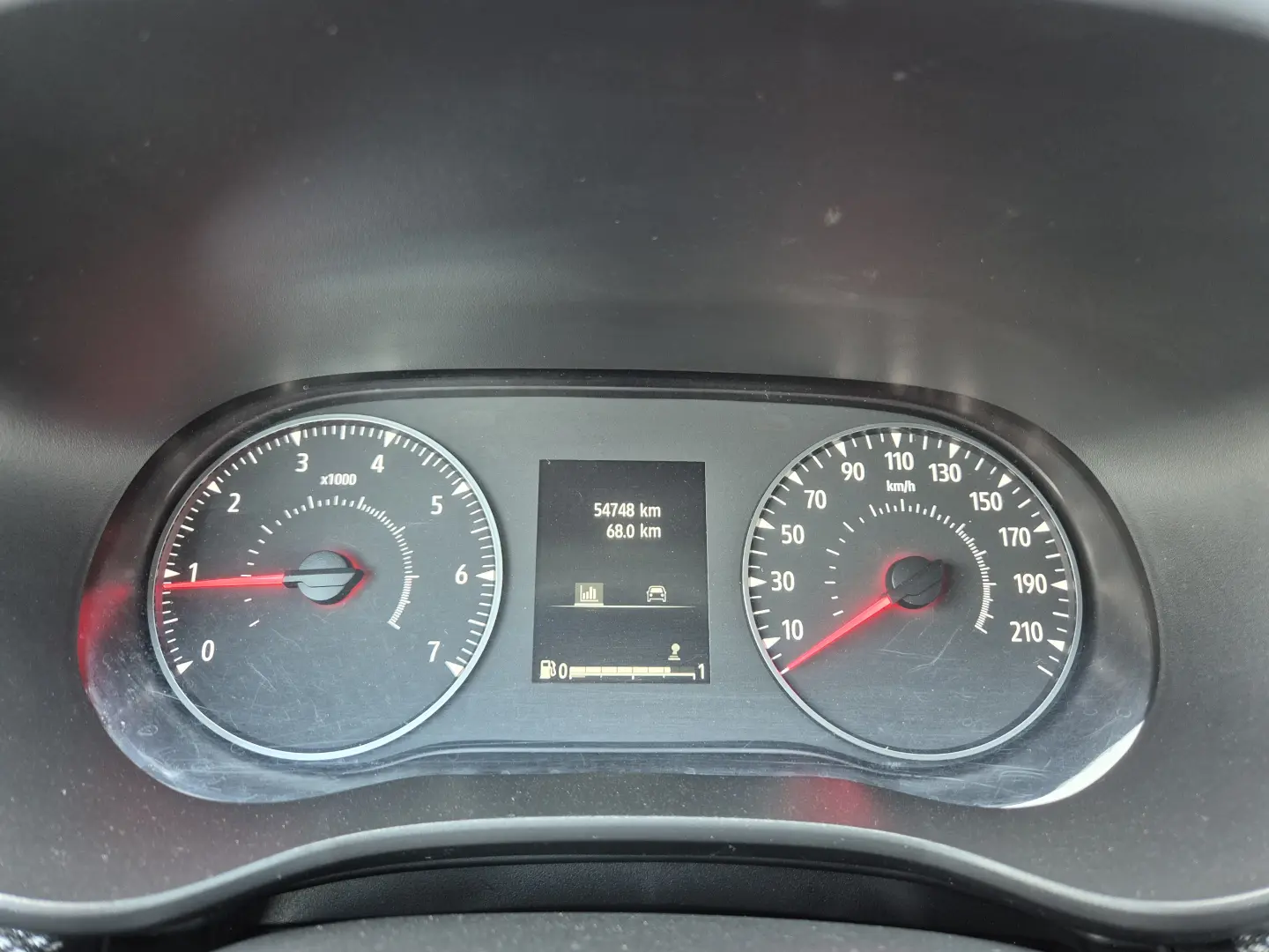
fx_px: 843
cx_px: 634
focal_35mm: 23
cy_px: 476
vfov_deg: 58.9
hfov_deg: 73.9
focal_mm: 5.4
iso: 500
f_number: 1.8
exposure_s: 1/31
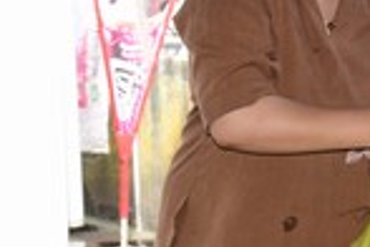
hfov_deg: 9.9
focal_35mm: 204
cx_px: 483
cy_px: 139
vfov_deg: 6.7
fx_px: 2097
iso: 320
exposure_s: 1/80
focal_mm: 46
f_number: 5.6
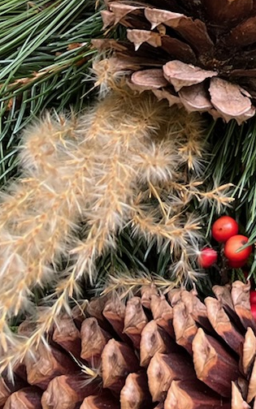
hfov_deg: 11.0
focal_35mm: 112
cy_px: -64
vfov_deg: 17.8
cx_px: 439
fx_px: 1250
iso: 40
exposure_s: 1/121
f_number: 1.6
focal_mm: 5.1
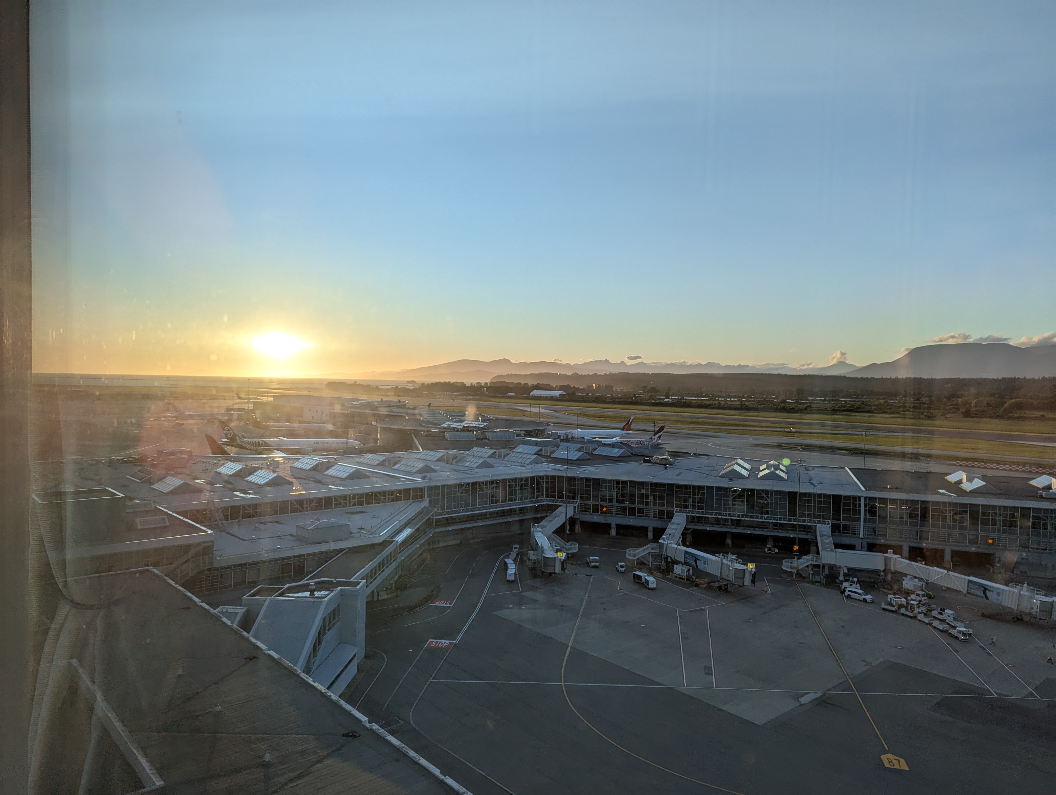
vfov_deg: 56.9
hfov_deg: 71.5
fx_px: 733
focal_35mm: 24
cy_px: 398
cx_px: 528
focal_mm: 6.81
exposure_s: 1/1332
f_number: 1.85
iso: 50
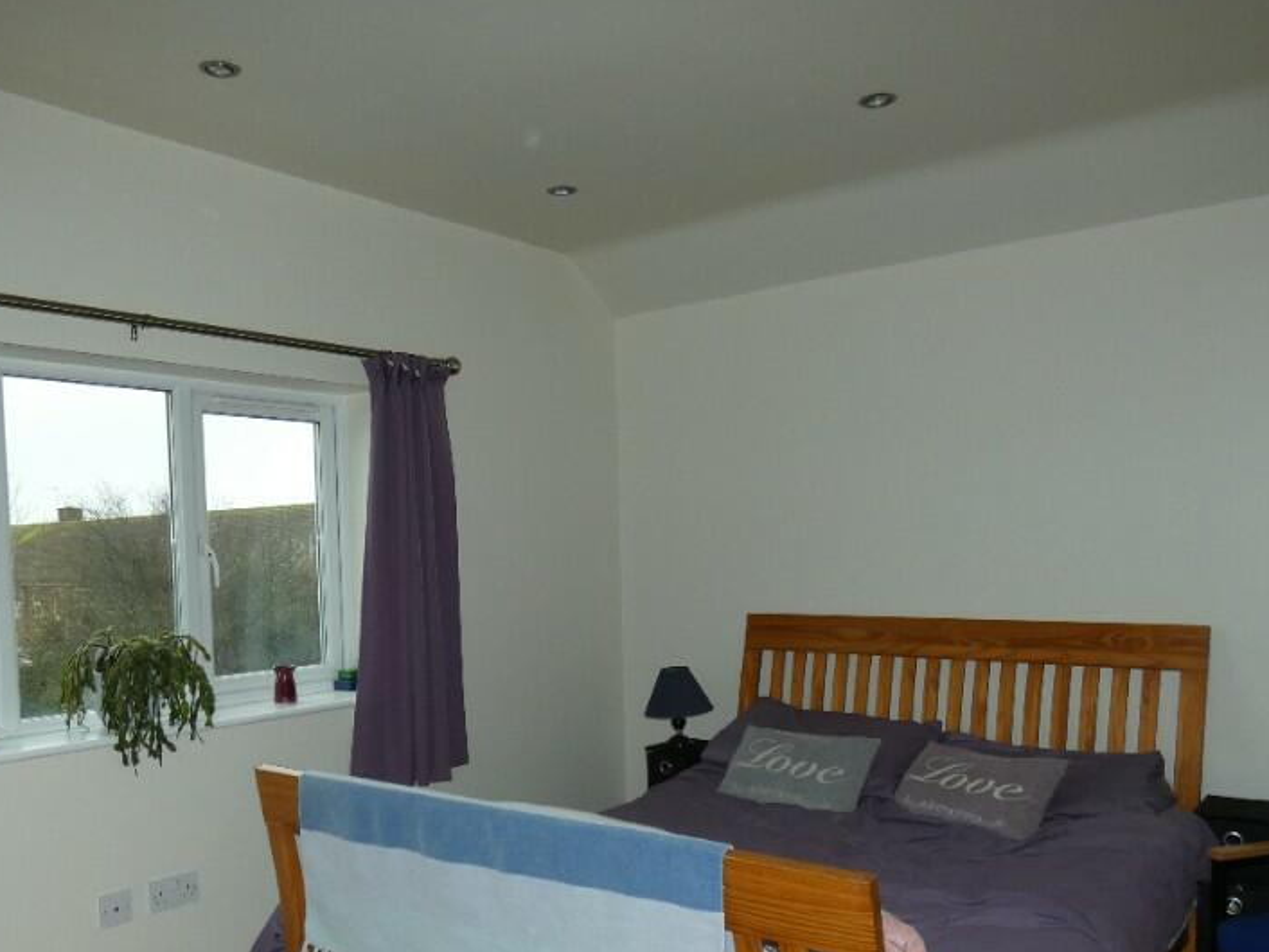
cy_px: 611
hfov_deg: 61.2
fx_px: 1063
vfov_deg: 47.7
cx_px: 521
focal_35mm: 29
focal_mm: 3.6
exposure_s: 1/60
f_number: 2.8
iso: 80
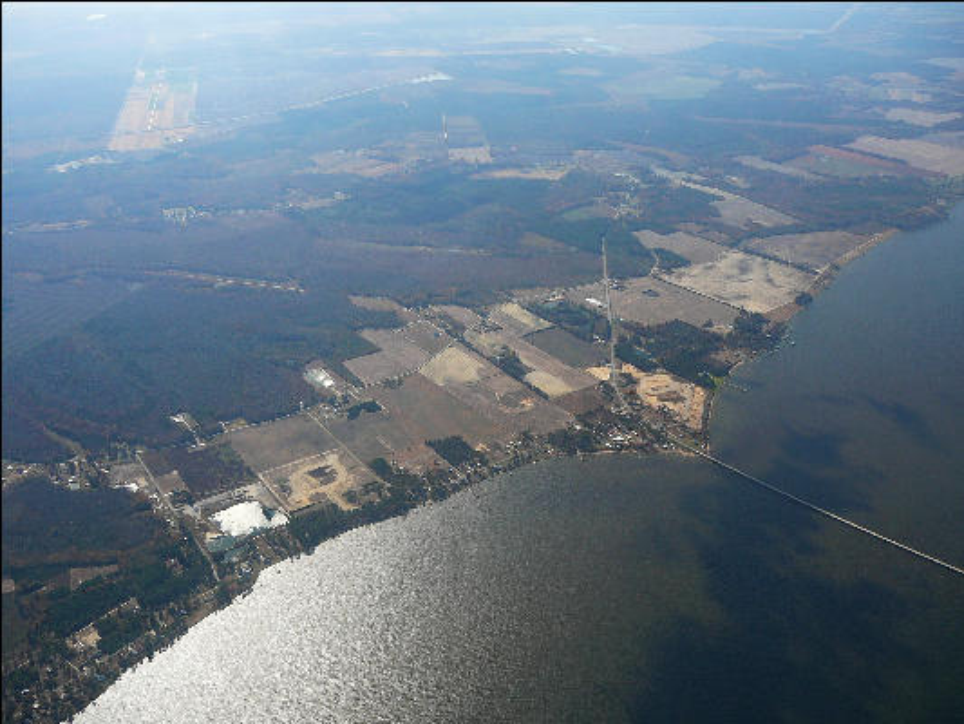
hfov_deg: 52.6
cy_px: 362
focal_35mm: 35
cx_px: 482
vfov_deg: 40.7
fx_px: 975
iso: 80
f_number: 5
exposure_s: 1/400
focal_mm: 5.2
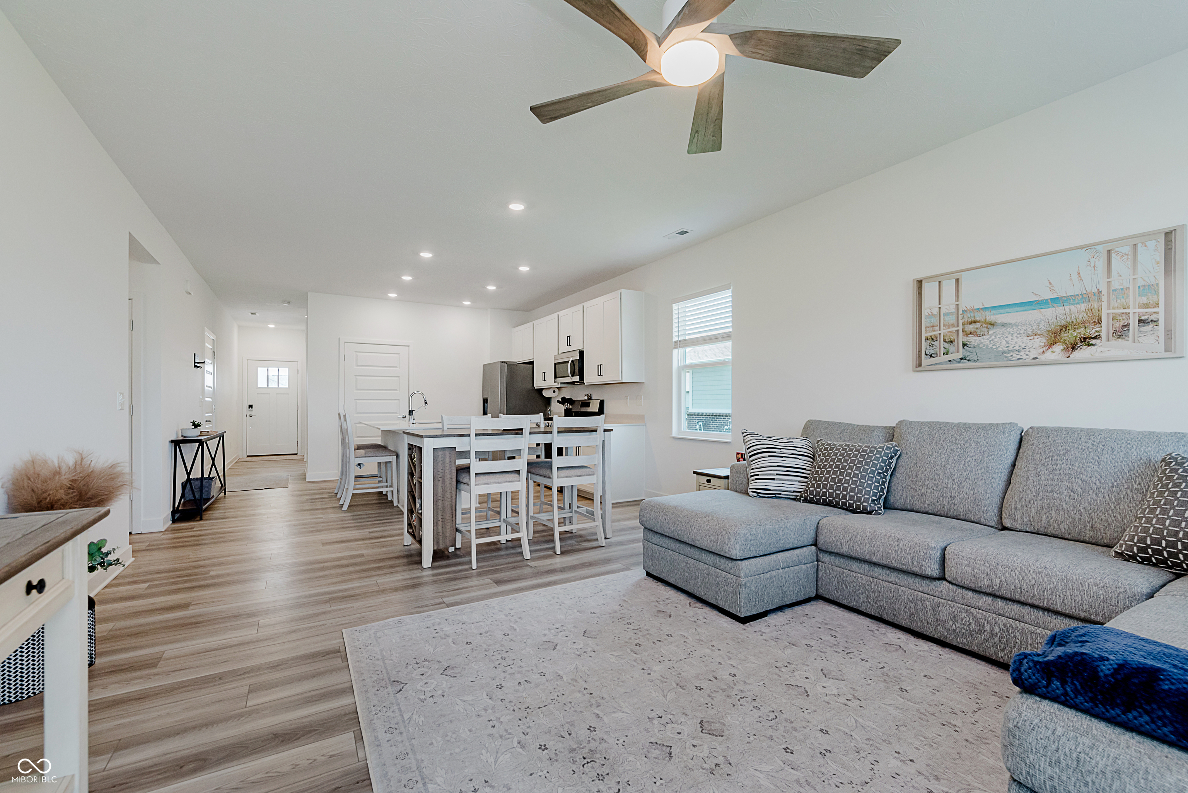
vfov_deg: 77.4
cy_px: 396
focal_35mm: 15
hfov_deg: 100.4
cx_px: 594
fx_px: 495
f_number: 5.6
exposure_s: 1/125
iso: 320
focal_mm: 15
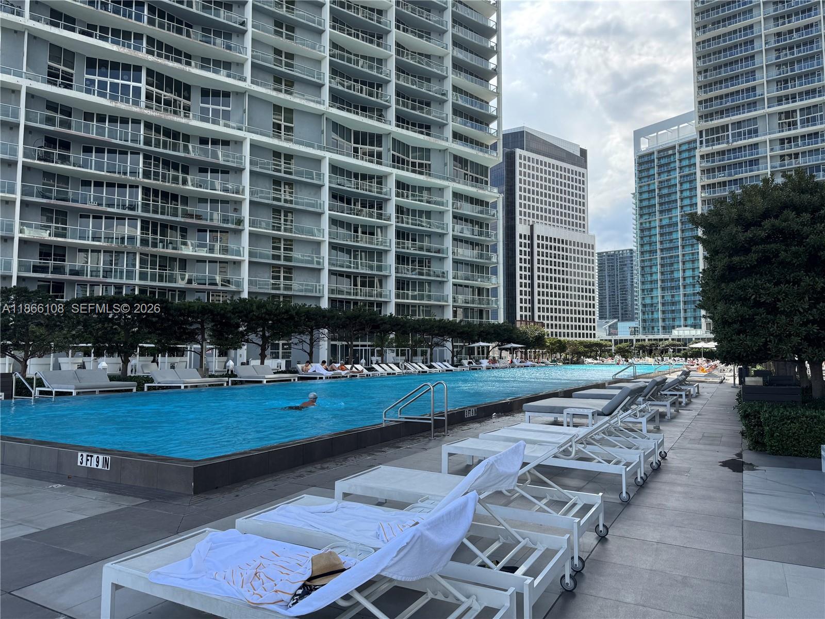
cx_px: 412
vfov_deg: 56.8
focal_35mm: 24
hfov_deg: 71.6
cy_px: 310
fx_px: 572
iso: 80
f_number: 1.78
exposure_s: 1/2252
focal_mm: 6.76
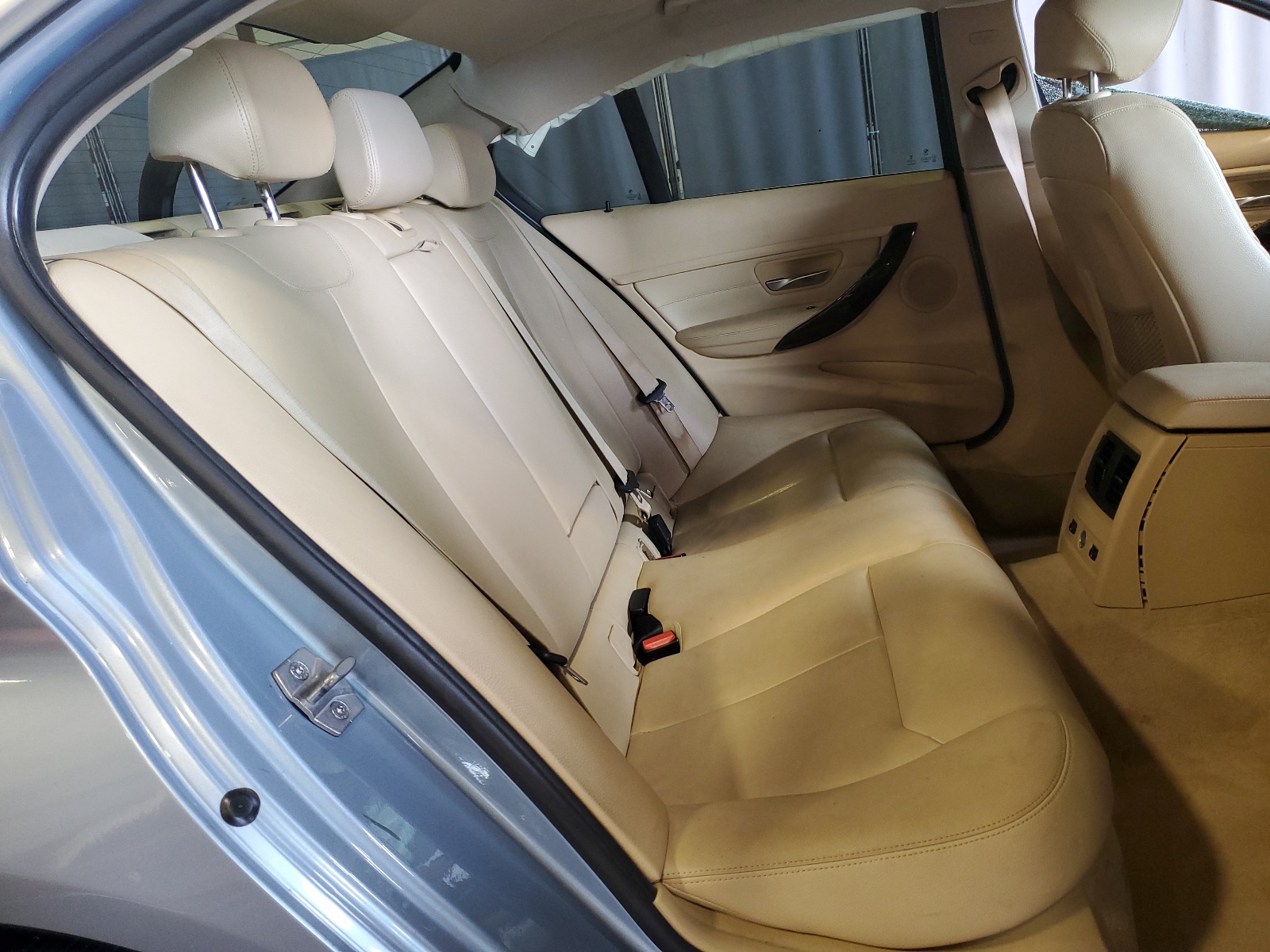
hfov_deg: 67.3
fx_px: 954
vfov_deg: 53.1
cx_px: 635
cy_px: 476
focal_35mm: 26
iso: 117
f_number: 1.5
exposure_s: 1/60.2
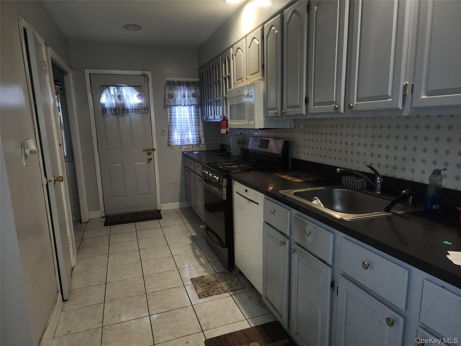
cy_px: 173
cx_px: 230
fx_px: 306
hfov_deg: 73.9
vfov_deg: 58.9
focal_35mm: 23
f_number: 1.8
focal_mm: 6.4
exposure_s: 1/24
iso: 125
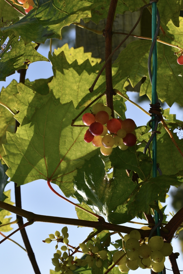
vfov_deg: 30.1
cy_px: 139
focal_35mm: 67
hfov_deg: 20.3
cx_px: 92
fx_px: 510
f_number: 10
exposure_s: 1/400
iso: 200
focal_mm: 40
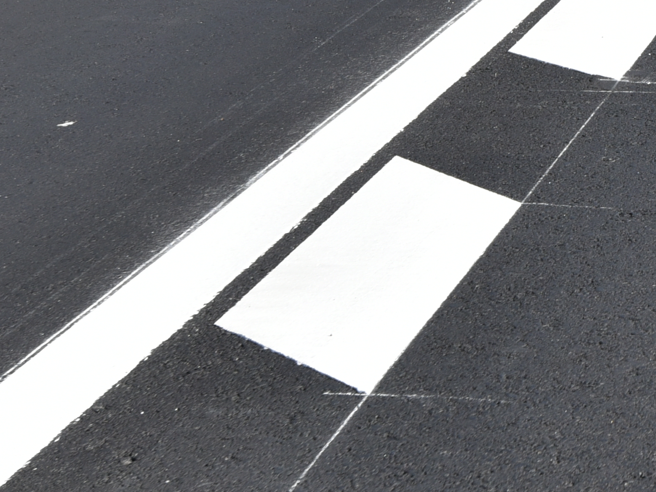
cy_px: -91
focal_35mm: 130
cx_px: 934
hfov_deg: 14.3
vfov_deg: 11.2
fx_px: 2463
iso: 200
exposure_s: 1/320
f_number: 9
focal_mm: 35
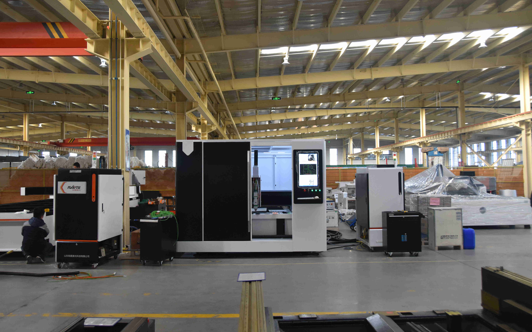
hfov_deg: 55.3
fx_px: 507
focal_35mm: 35
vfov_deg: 36.3
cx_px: 259
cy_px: 152
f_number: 4.5
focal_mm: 22
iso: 1250
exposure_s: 1/80
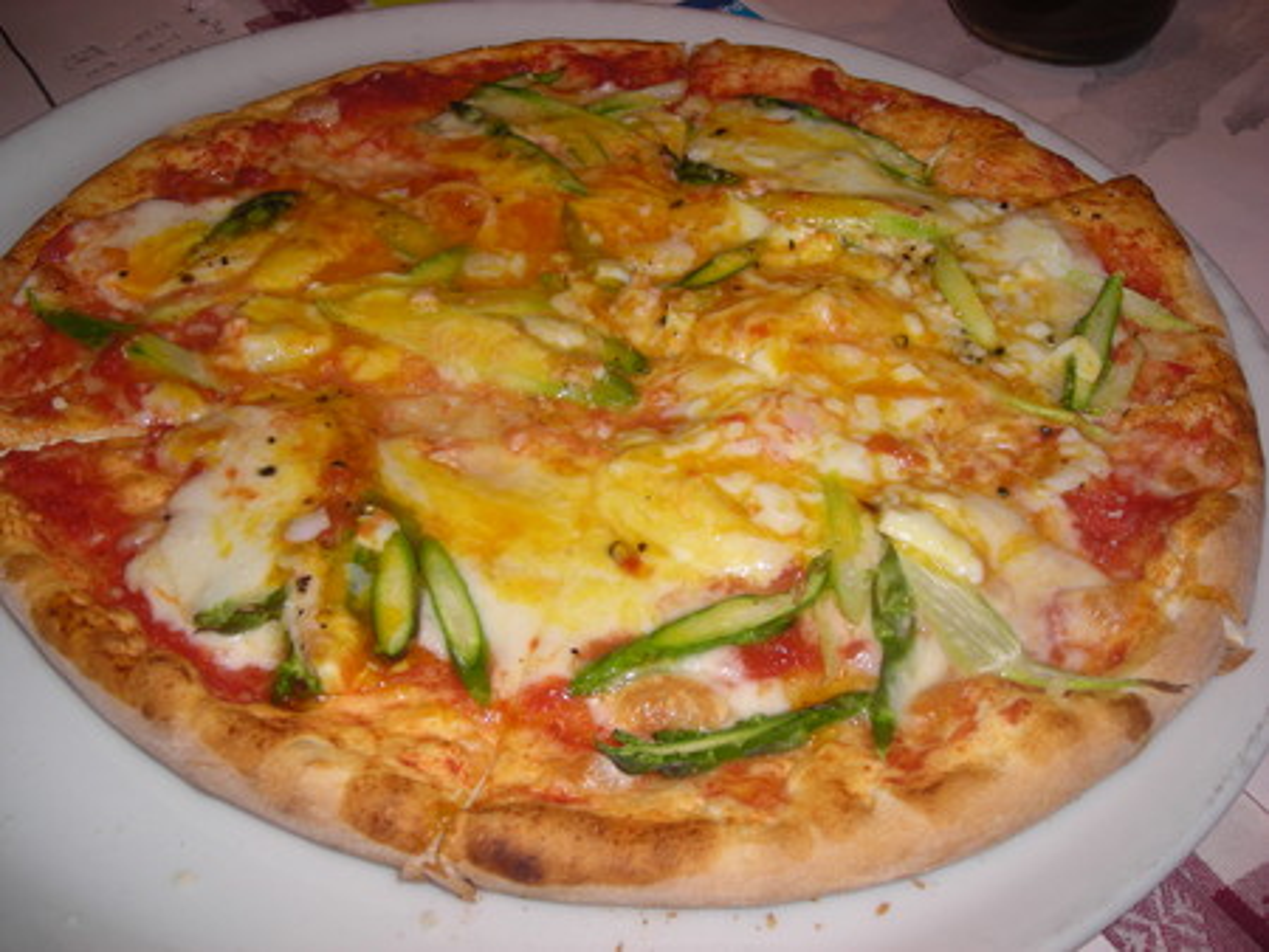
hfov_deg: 49.0
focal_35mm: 38
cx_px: 634
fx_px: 1394
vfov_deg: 37.8
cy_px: 476
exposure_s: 1/60
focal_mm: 6.3
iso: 50
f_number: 3.2
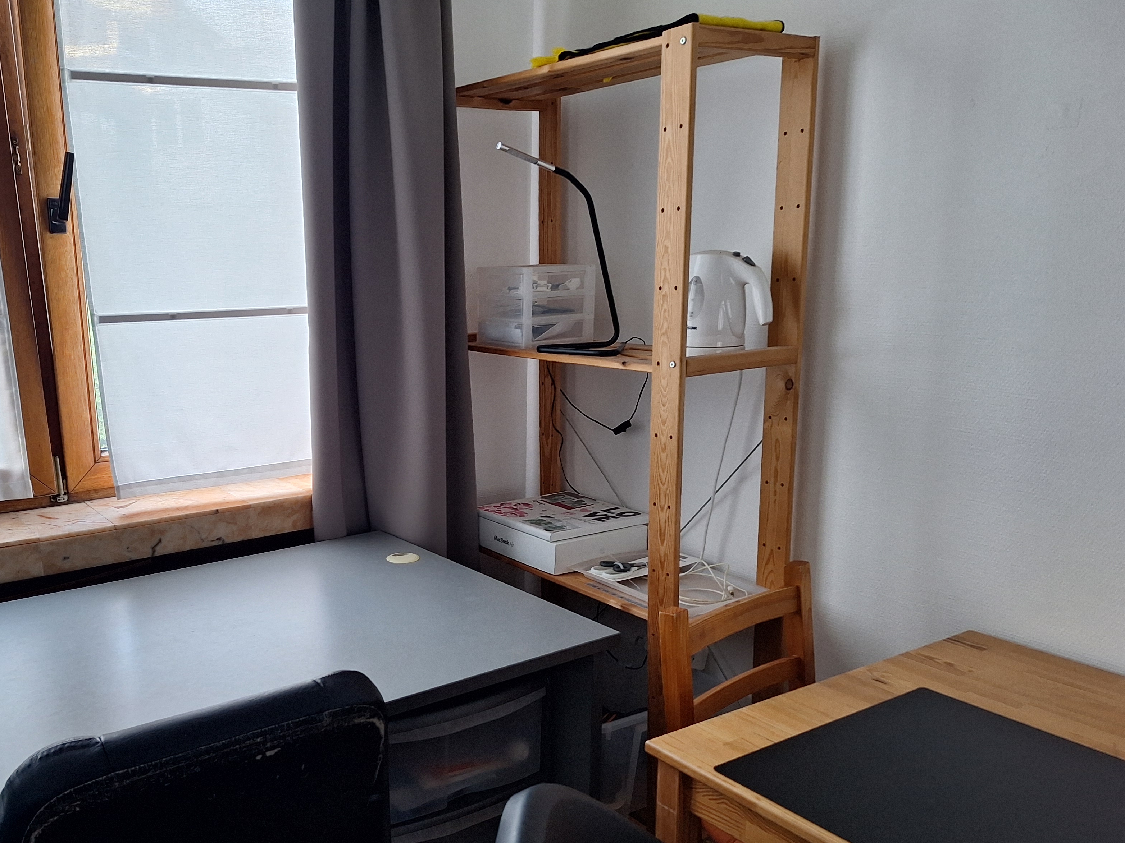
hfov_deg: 59.0
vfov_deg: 46.3
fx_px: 975
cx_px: 405
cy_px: 542
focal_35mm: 30
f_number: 1.8
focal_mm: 5.54
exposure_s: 1/40
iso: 100
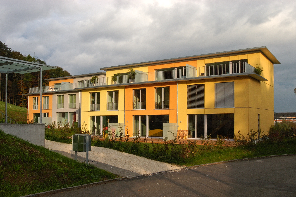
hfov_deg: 54.5
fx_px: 288
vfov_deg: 37.8
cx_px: 145
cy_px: 104
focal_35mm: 35
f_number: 20
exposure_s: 1/50
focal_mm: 22
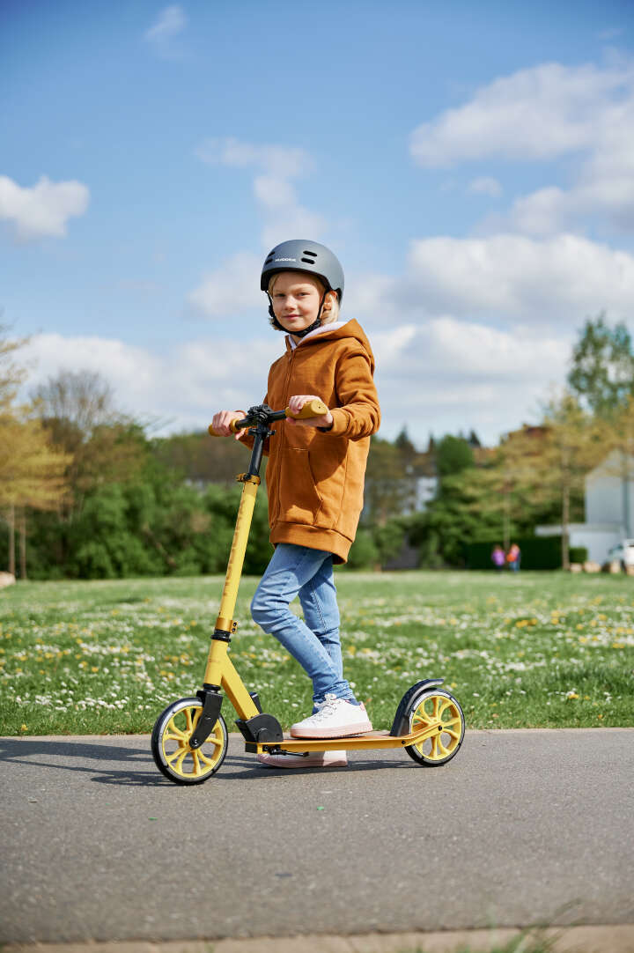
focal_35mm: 55
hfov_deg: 24.6
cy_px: 476
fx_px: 1455
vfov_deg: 36.3
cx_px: 317
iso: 320
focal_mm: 55
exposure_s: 1/4000
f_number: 2.8
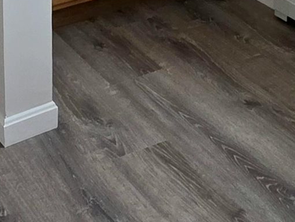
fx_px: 665
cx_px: -36
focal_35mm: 78
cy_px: -249
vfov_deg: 14.8
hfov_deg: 23.4
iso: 160
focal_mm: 2.2
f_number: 1.9
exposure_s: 1/120
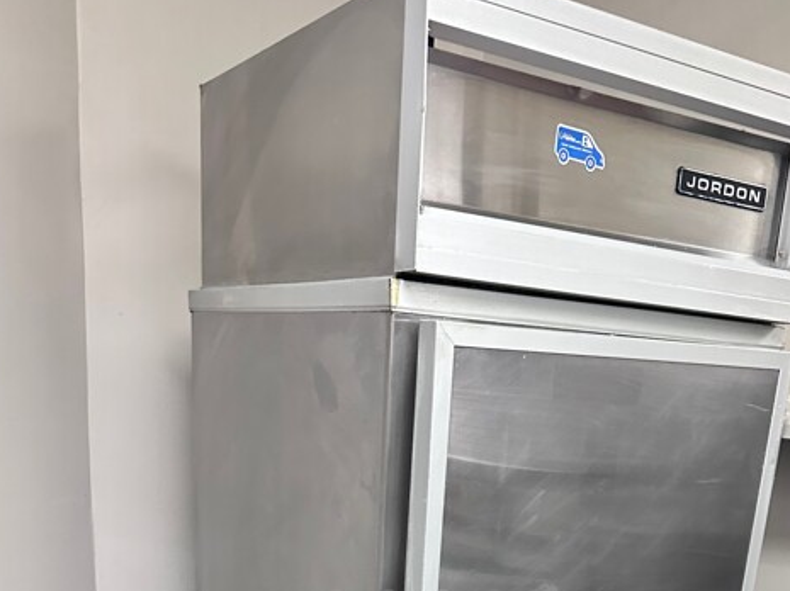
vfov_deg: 30.3
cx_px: 442
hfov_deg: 44.7
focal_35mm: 42
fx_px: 958
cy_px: 668
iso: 640
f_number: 1.78
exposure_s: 1/60
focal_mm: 6.86
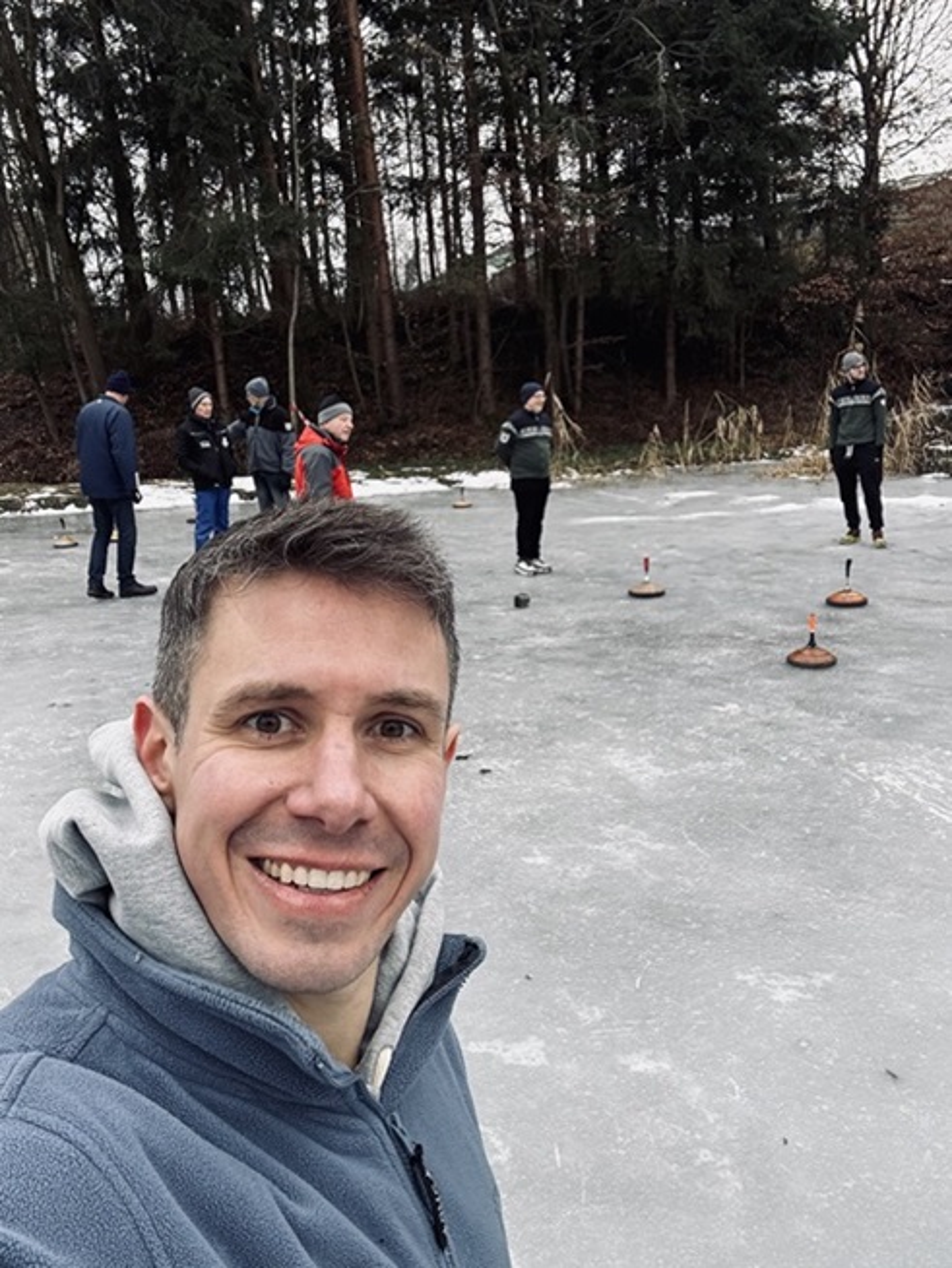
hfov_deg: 46.8
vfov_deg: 59.9
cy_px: 634
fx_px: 1099
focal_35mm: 30
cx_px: 476
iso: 32
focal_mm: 2.69
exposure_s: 1/121
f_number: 1.9
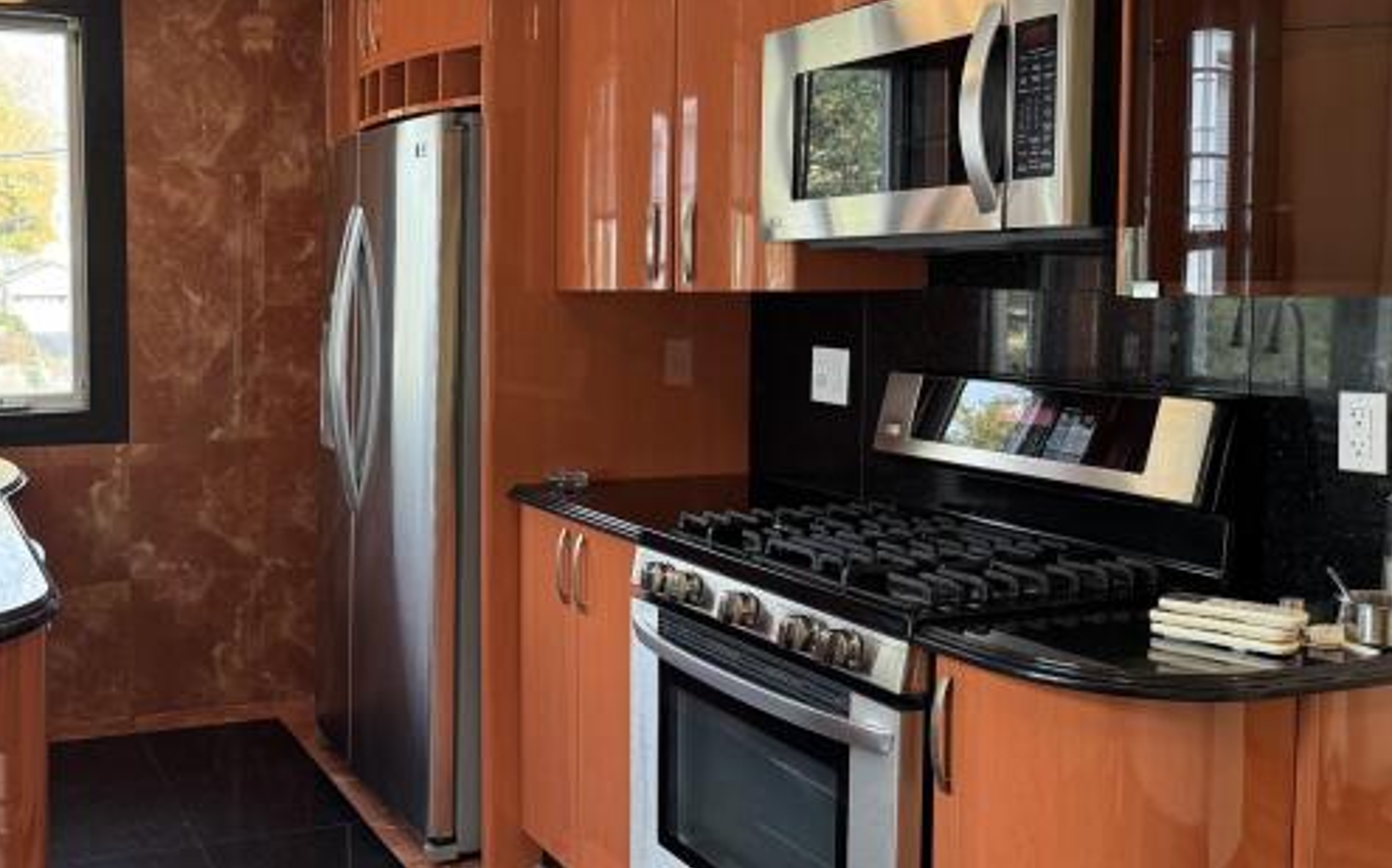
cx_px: 382
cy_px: 371
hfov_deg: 51.0
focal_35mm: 37
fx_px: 1403
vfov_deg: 34.3
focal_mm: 6.76
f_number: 1.78
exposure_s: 1/120
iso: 200
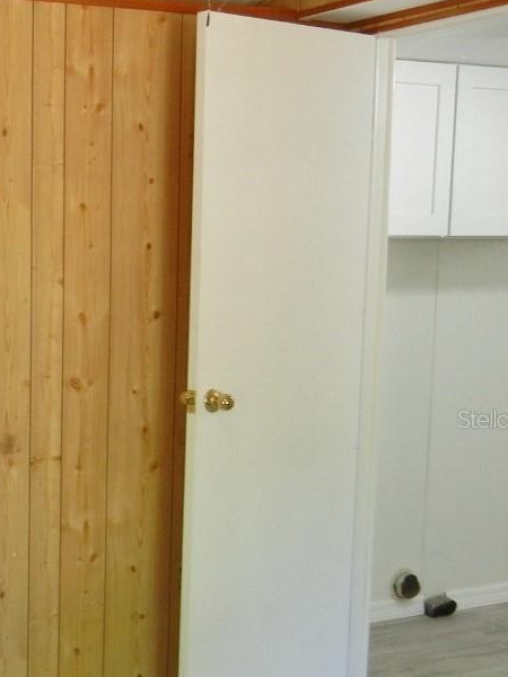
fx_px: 1252
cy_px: 419
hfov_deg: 20.8
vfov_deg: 30.2
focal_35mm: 64
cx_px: -158
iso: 180
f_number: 3.5
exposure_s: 1/30
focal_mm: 5.4
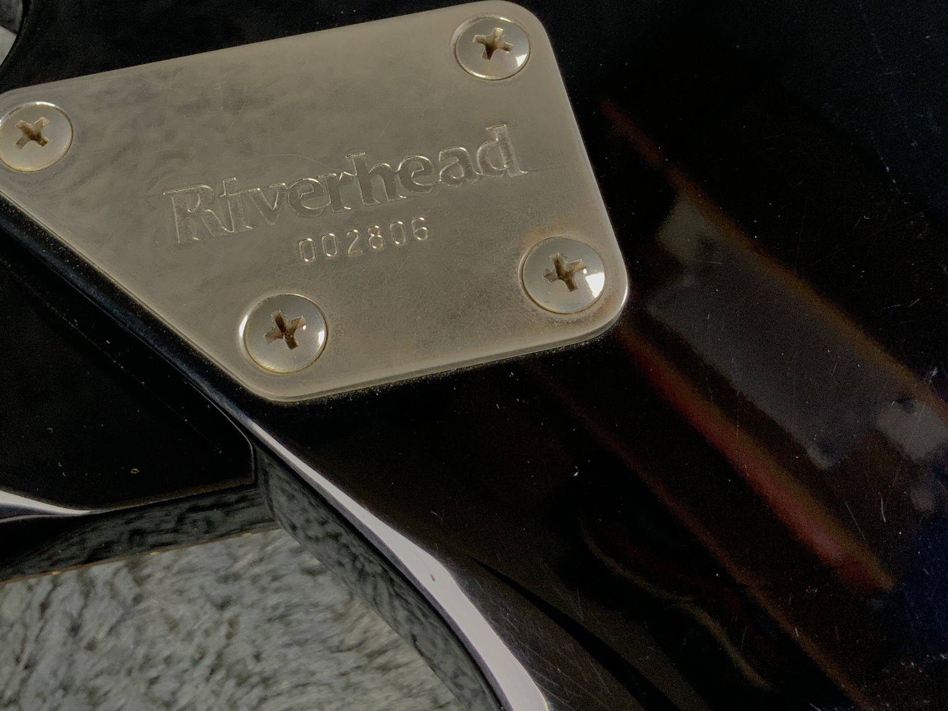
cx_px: 359
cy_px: 228
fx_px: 1232
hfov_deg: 41.8
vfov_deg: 31.9
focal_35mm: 45
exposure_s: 1/60
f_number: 1.8
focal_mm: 3
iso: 100
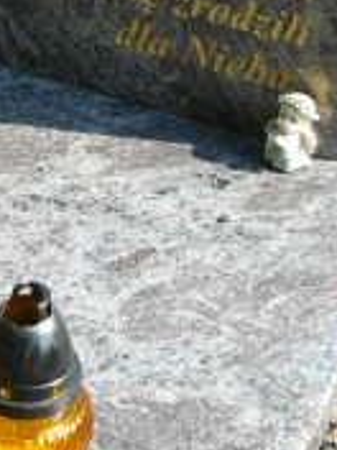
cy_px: 31
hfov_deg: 11.1
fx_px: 1700
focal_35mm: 131
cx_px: -89
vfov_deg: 14.9
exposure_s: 1/200
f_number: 4
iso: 100
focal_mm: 6
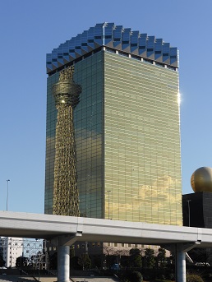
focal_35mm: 74
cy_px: 141
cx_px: 106
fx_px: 603
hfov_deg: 19.9
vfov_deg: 26.3
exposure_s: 1/500
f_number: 5
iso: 100
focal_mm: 12.5
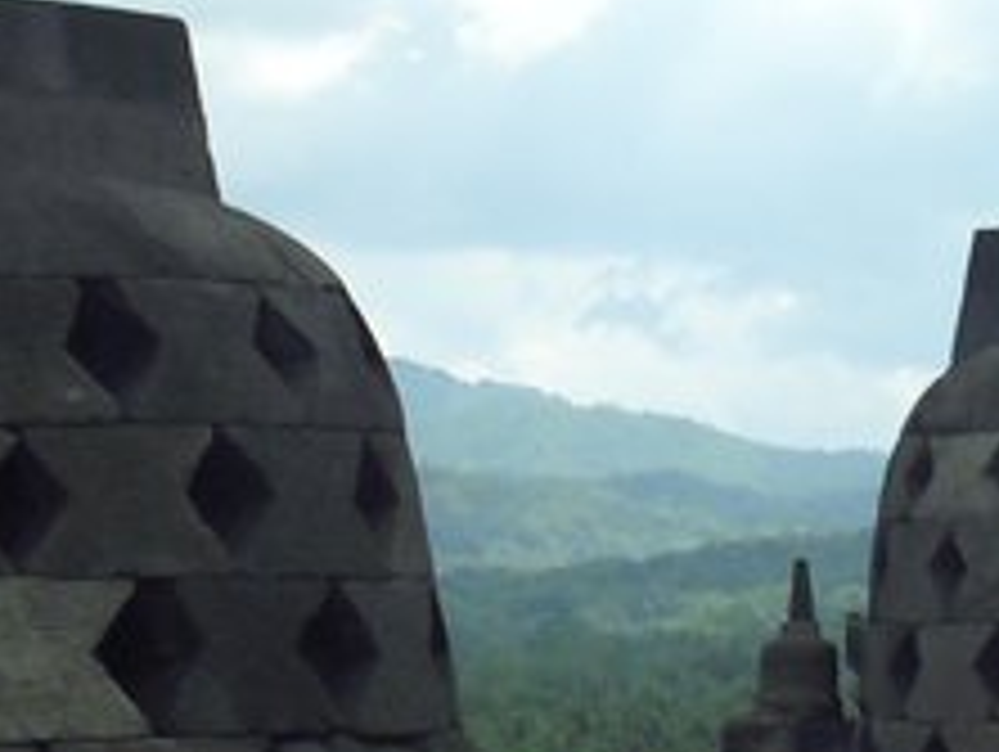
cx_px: 932
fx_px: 5056
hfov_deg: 11.2
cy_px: 531
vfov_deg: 8.5
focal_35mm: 175
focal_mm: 6.2
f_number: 8
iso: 100
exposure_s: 1/160
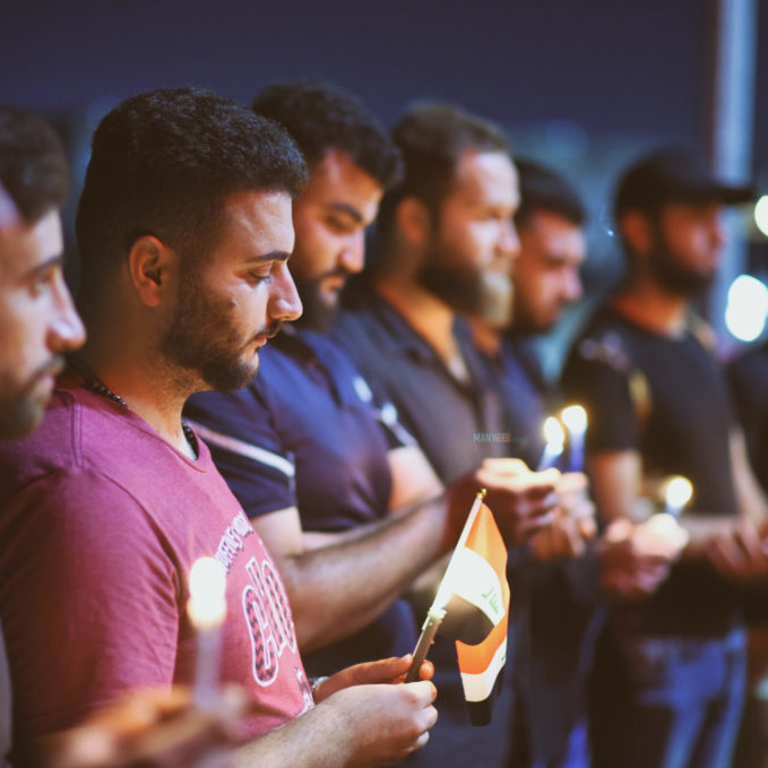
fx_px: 2736
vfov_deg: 16.0
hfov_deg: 16.0
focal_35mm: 109
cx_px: 372
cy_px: 383
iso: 4000
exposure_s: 1/80
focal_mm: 85
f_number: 1.8
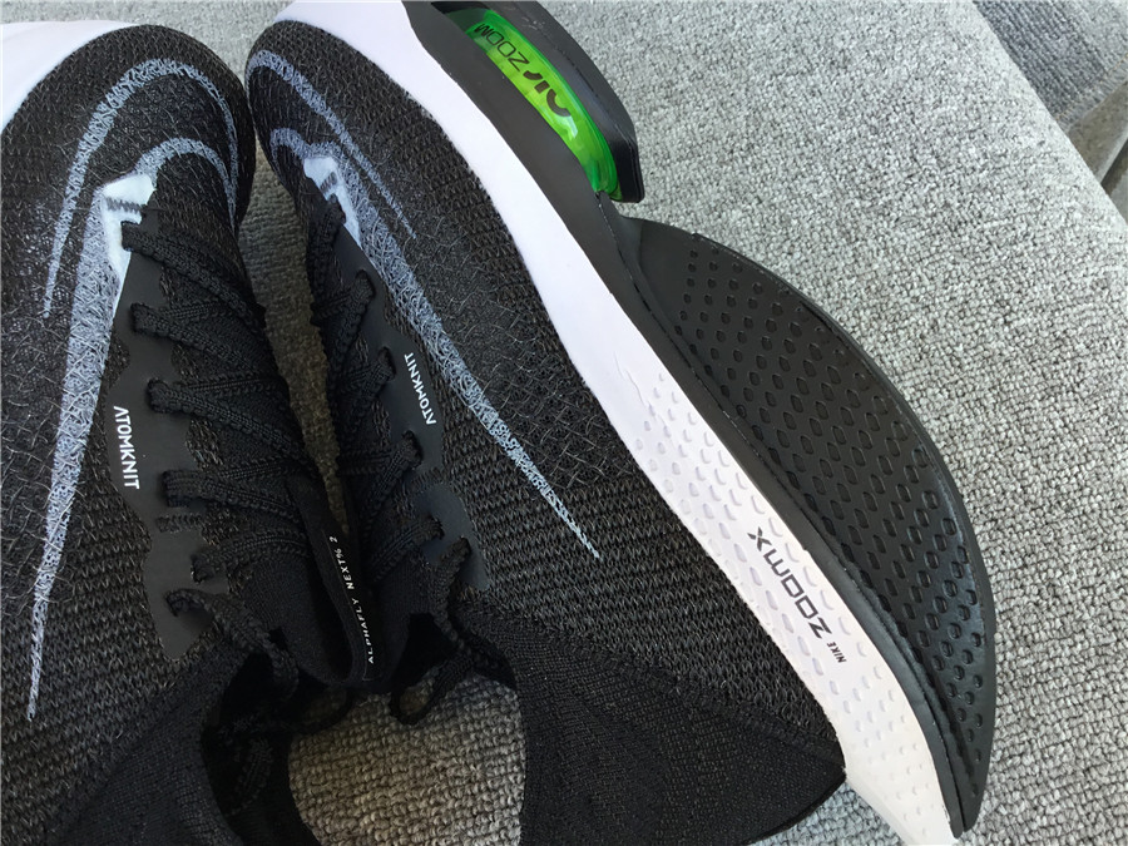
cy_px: 423
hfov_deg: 58.4
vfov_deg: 45.4
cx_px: 564
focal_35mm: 31
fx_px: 1010
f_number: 2.4
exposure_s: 1/100
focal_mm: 3.3
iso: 32
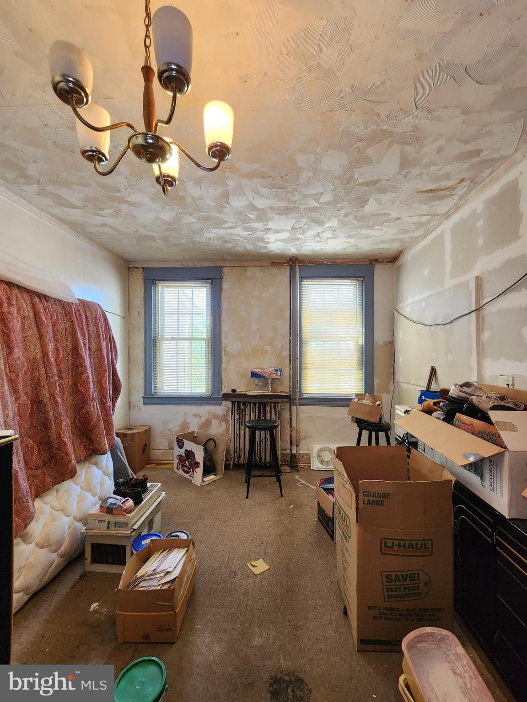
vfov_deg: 106.2
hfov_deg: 89.9
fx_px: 264
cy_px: 351
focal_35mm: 13
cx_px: 264
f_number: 2.2
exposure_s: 1/60
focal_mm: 2.2
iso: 200
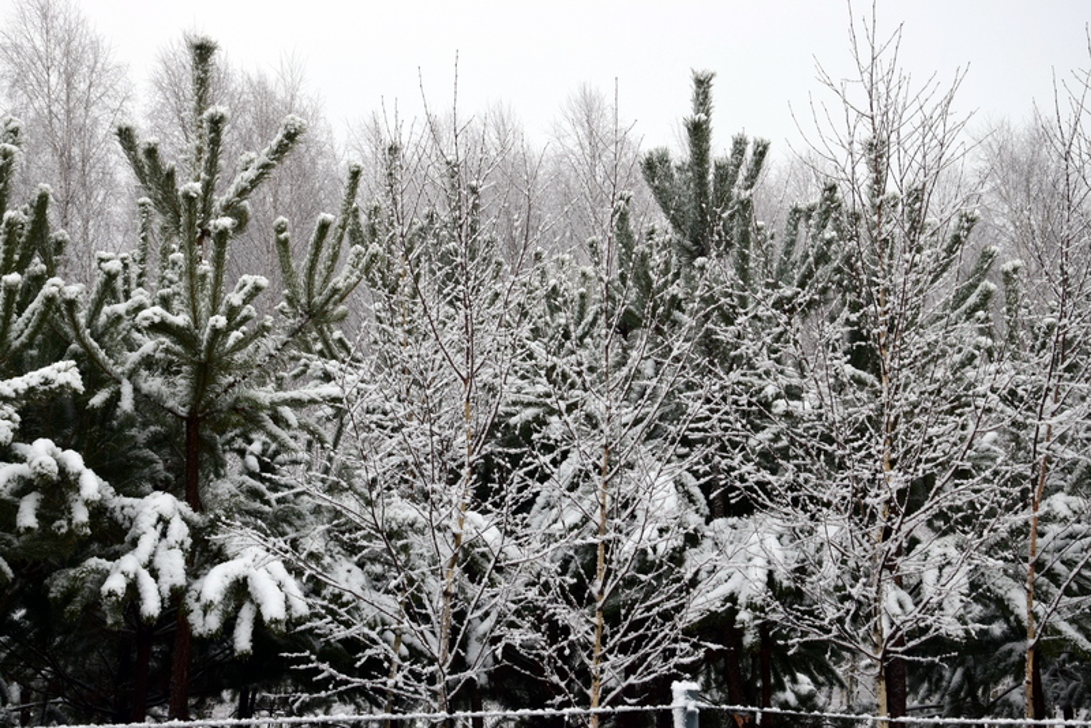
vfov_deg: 23.8
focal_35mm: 57
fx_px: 1728
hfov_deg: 35.0
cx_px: 546
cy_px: 364
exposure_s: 1/60
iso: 400
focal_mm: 38
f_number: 8
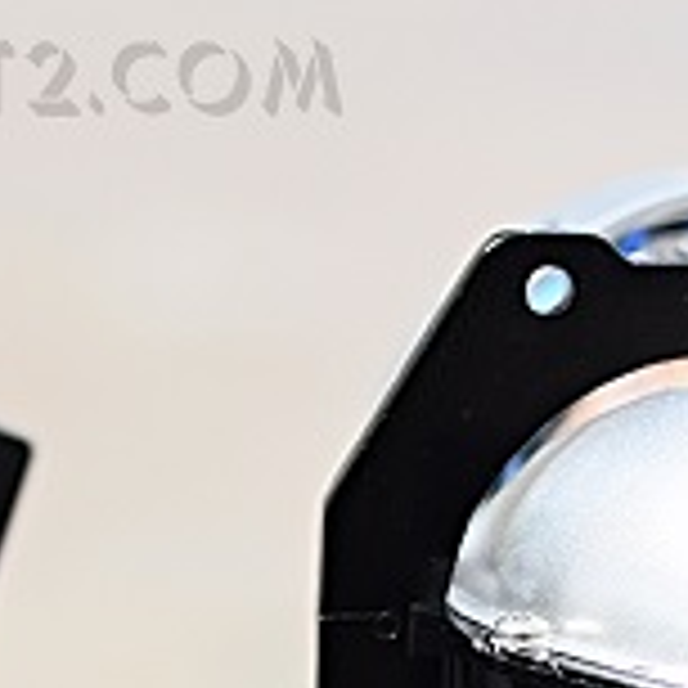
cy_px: 684
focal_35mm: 204
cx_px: 18
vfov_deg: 8.5
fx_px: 4586
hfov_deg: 8.5
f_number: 2.2
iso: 200
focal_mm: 35
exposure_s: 1/200
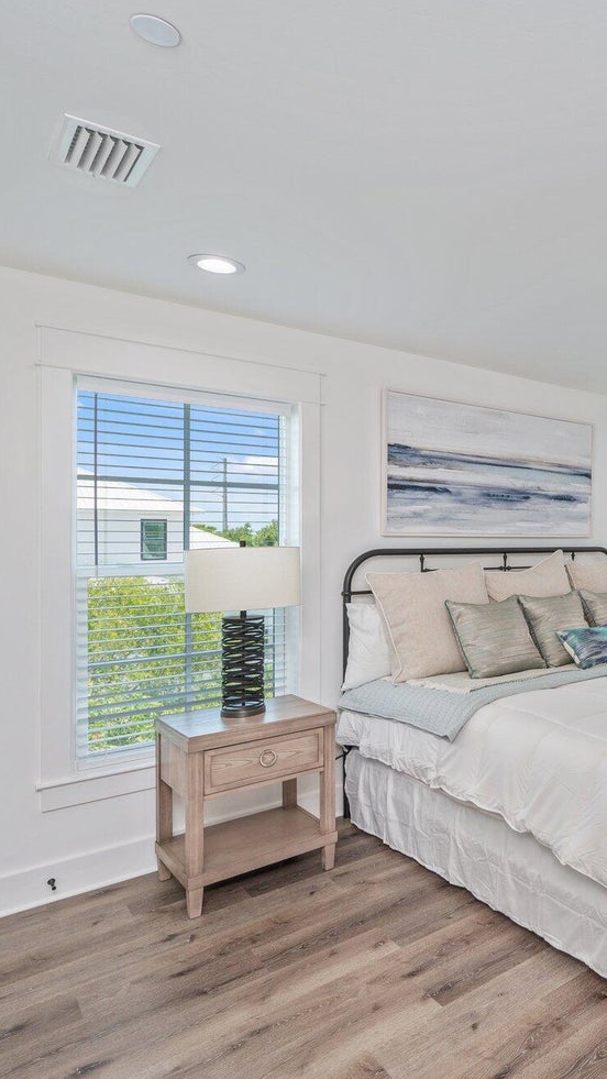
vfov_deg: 78.7
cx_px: 606
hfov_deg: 42.7
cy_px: 548
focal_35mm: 23
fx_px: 658
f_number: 9
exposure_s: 1/40
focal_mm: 14
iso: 200
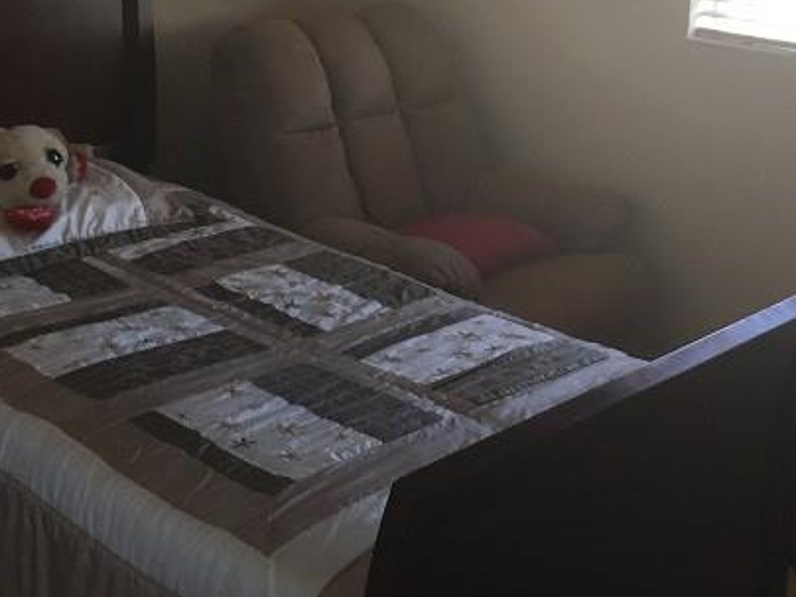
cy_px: 96
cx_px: 440
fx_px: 1334
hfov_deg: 33.2
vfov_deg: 24.7
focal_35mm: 58
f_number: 2.2
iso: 25
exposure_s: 1/40
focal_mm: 4.15
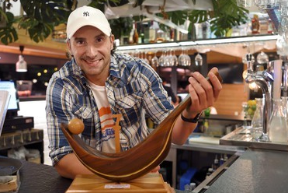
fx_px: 280
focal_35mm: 35
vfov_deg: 37.9
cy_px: 88
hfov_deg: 54.3
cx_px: 158
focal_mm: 31
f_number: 3.2
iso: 1600
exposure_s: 1/60
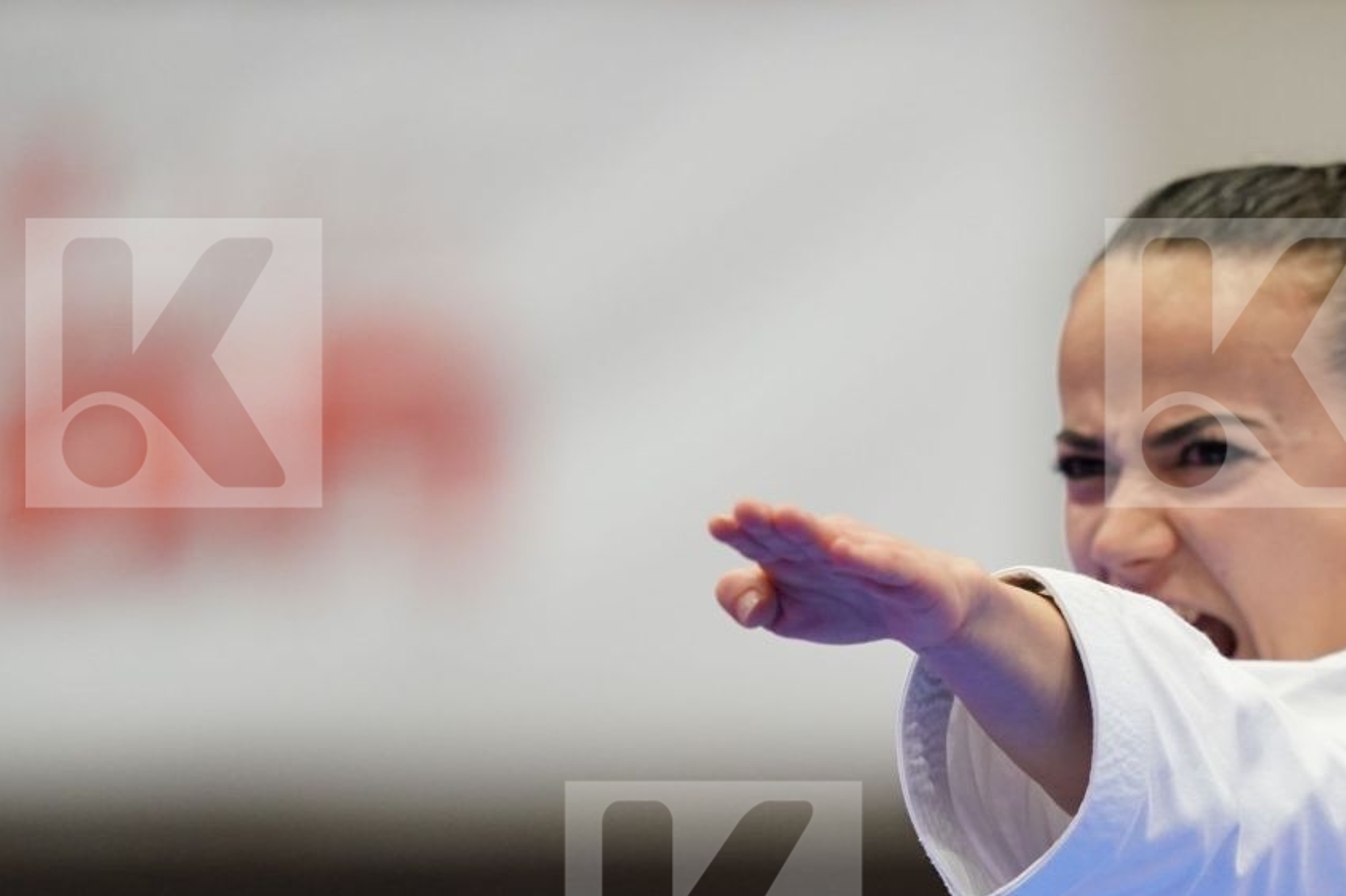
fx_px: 31847
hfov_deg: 2.4
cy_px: 926
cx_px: 1254
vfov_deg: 1.6
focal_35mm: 852
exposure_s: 1/500
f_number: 2.8
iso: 2000
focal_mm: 400
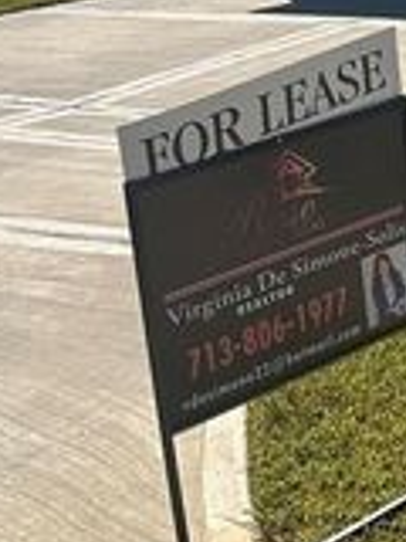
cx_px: 768
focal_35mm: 100
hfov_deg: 13.1
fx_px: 1564
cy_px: -25
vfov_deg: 19.0
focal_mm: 6.86
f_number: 1.78
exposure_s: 1/6211
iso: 80
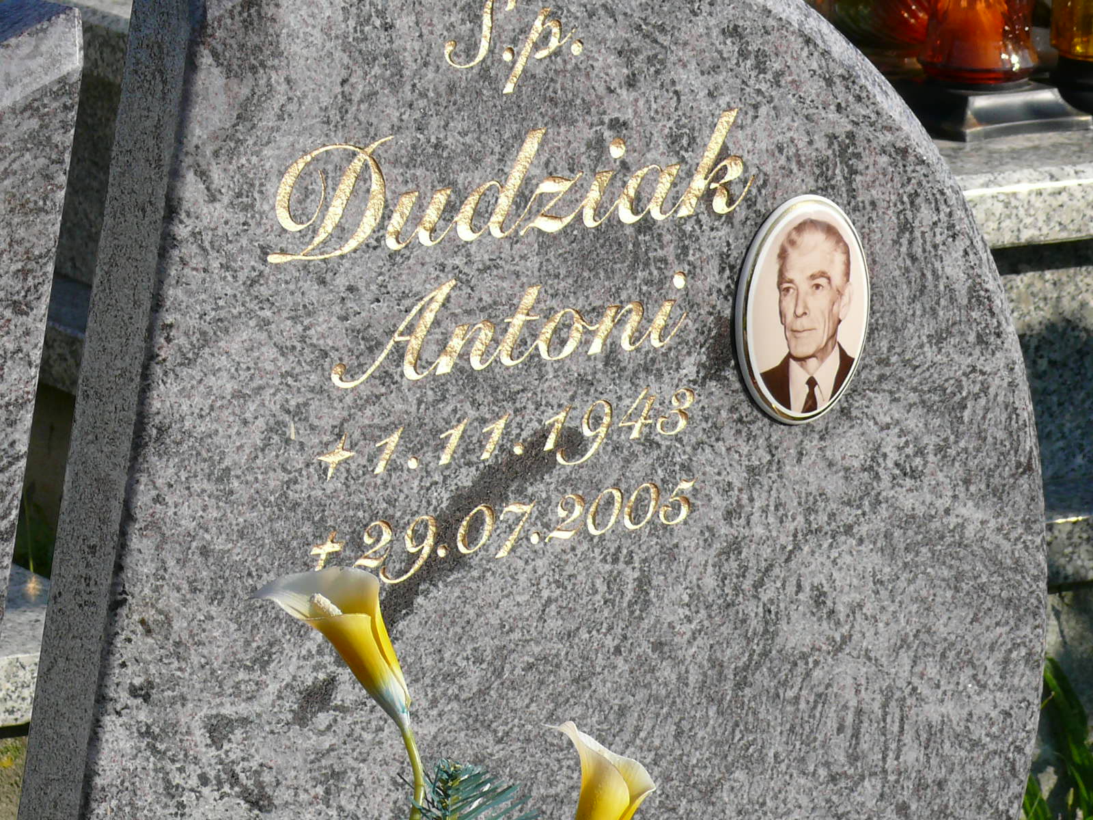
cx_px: 546
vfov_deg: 8.2
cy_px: 410
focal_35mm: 182
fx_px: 5747
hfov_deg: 10.9
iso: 100
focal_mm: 21.5
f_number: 5.6
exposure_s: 1/500
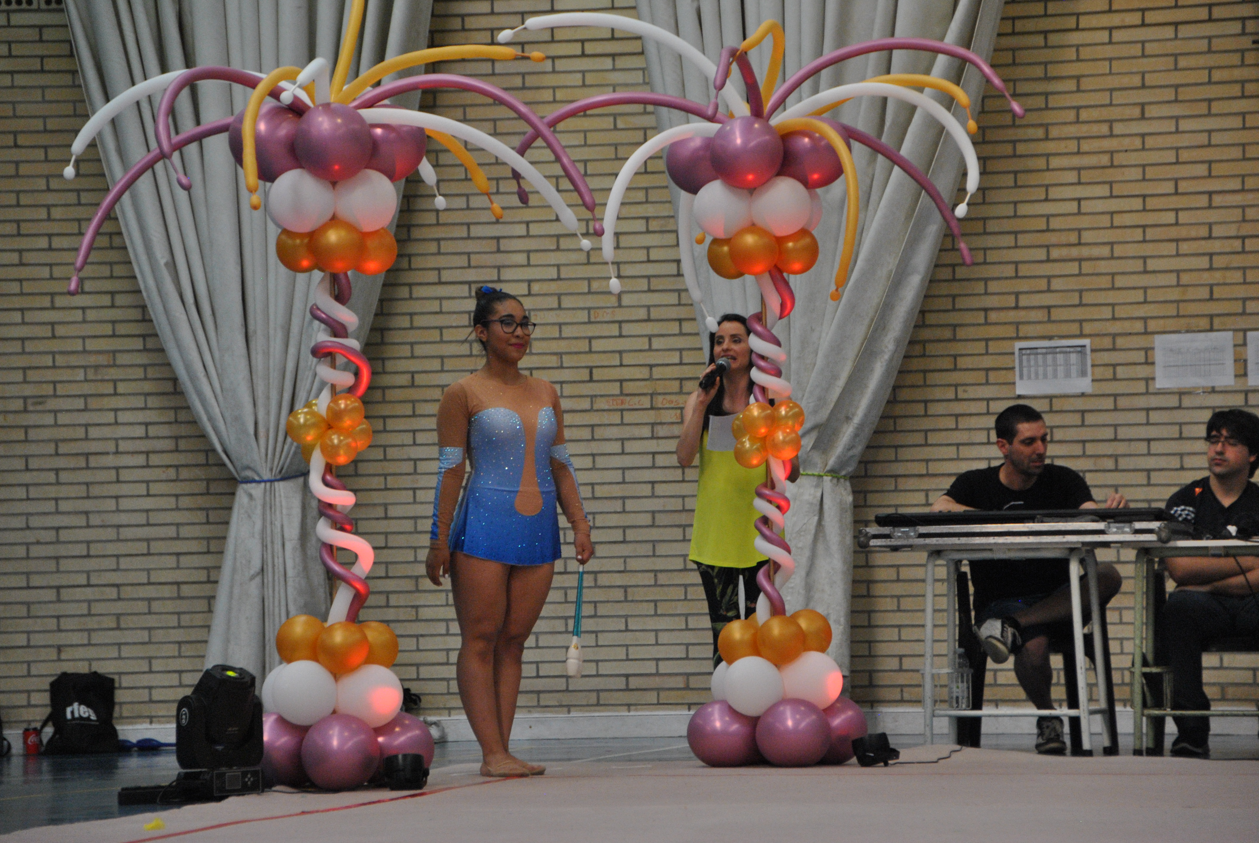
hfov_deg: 13.4
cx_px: 630
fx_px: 5357
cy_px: 422
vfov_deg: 9.0
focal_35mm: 153
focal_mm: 102
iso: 800
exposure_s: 1/250
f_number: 5.6
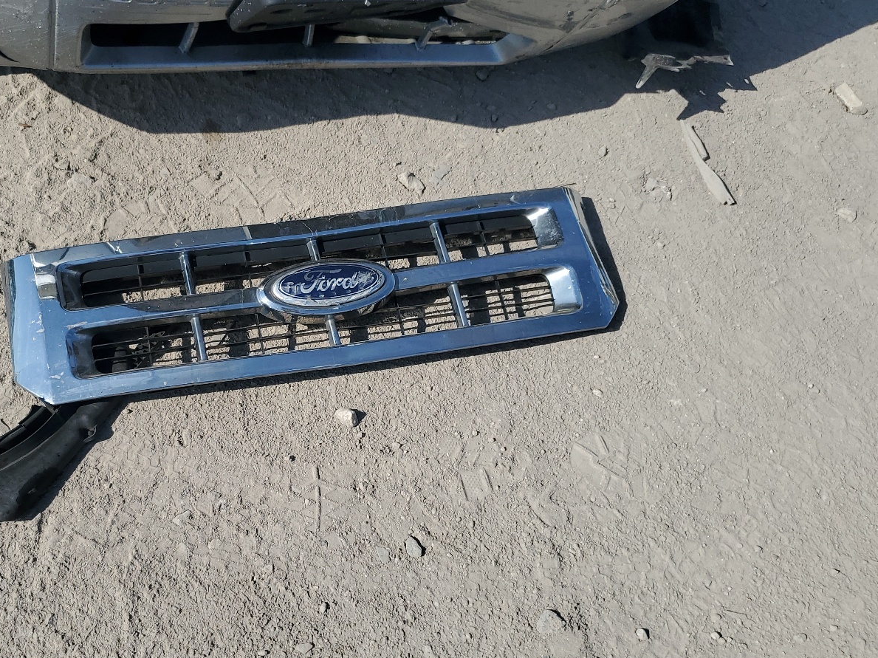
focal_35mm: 35
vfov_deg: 40.7
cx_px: 298
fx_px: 887
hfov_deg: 51.7
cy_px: 319
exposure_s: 1/5000
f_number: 1.5
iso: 50
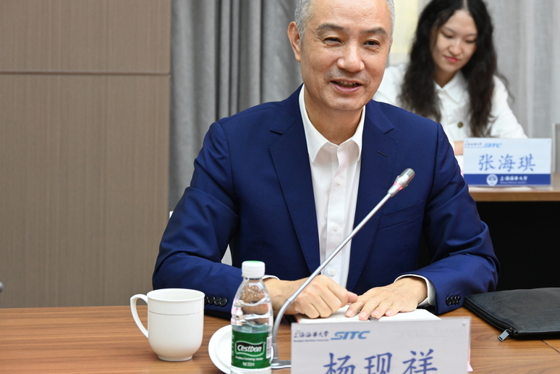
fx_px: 1649
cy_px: 179
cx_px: 348
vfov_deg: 12.9
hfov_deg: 19.2
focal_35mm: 106
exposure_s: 1/125
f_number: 6.3
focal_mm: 82
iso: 2000
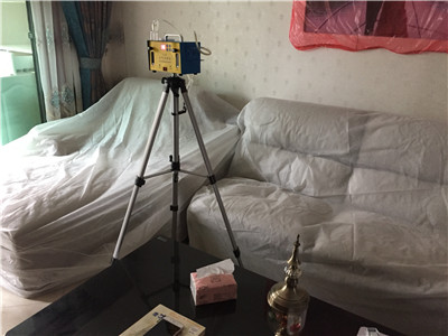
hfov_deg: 61.7
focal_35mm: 29
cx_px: 224
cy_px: 168
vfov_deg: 48.2
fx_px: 375
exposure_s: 1/33
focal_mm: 4.15
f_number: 2.2
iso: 320
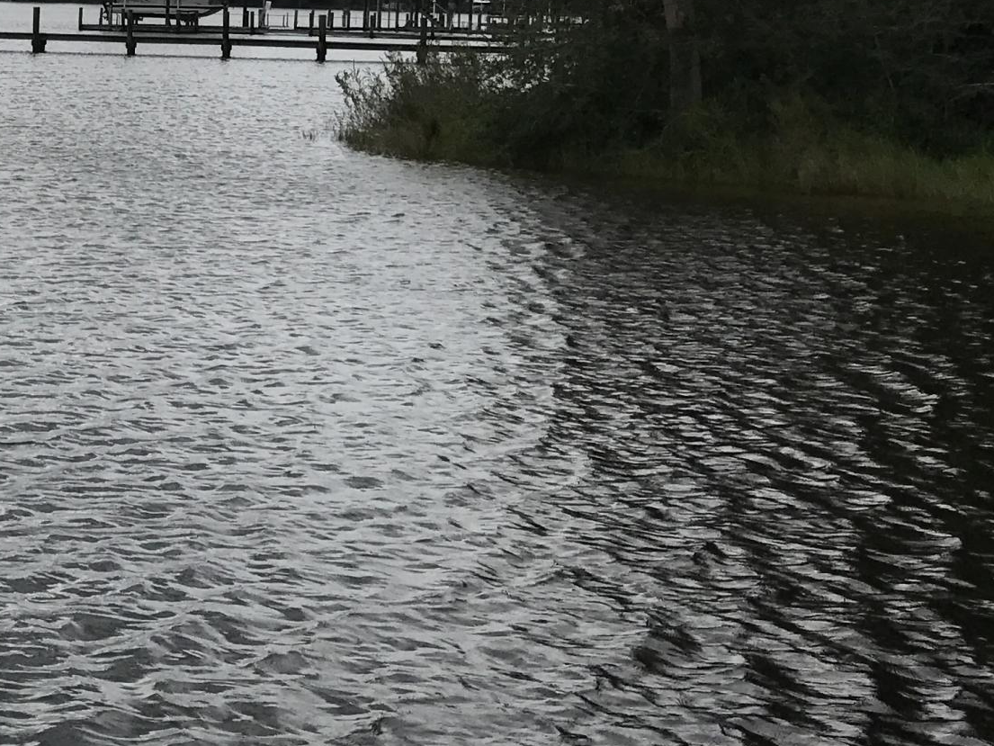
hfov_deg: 22.5
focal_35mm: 76
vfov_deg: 19.2
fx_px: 2183
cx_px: -346
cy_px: 149
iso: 20
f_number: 1.8
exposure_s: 1/5319
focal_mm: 3.99
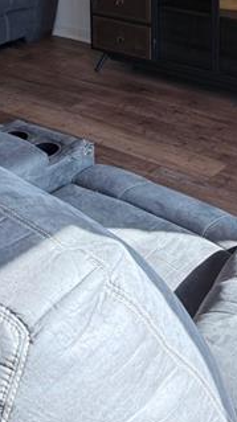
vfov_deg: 29.9
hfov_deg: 18.9
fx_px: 705
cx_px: 188
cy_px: -46
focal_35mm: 63
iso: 125
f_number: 1.78
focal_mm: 6.76
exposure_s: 1/228
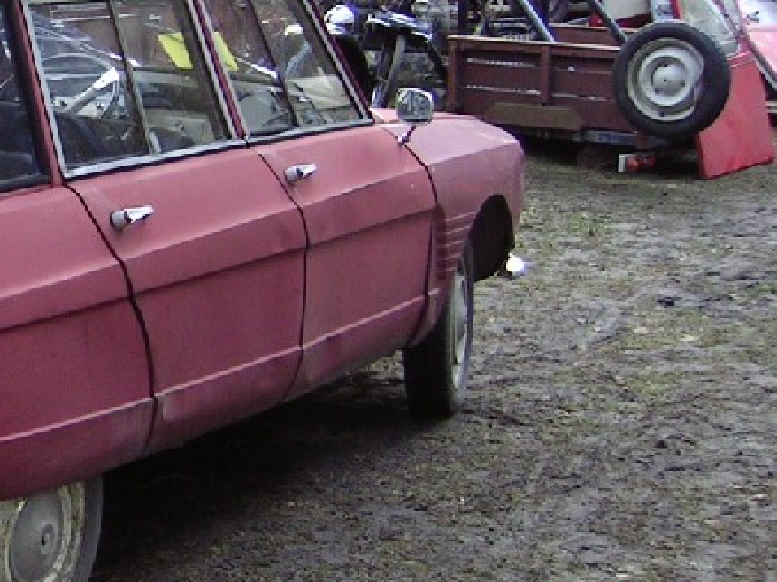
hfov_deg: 21.9
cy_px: 212
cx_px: -110
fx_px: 1885
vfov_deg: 17.5
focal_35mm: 84
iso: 86
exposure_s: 1/48.4
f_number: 2.8
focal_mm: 5.6
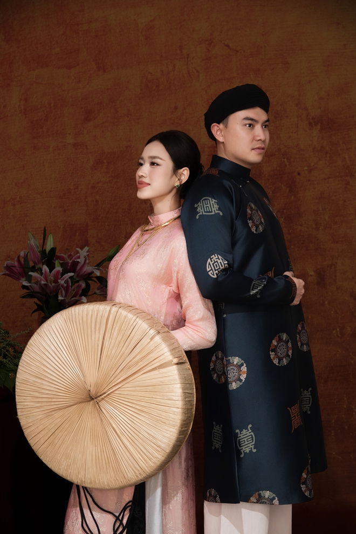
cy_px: 267
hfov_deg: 18.2
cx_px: 178
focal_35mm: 75
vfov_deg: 27.0
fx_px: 1112
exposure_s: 1/125
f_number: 7.1
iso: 400
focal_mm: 75
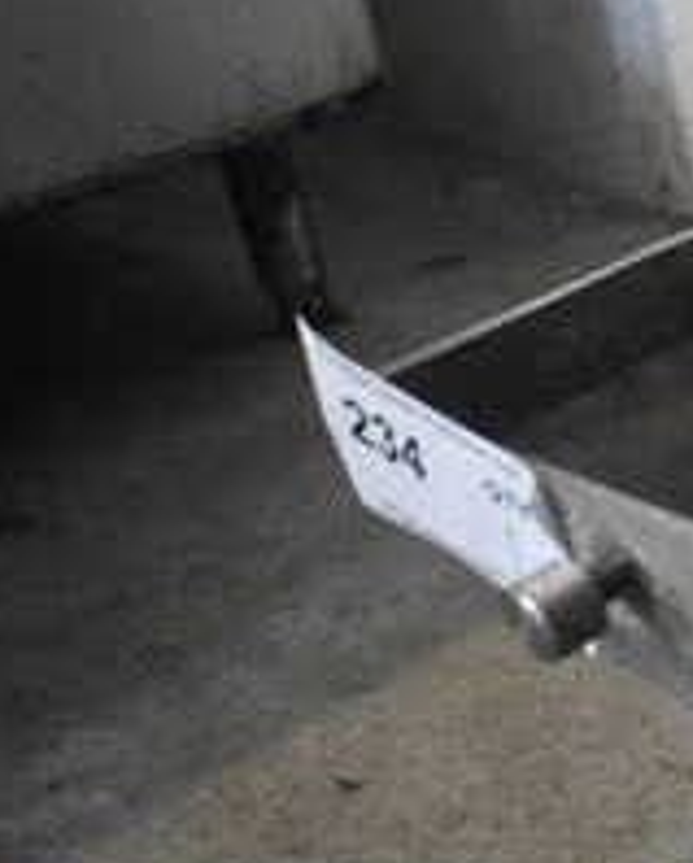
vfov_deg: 24.3
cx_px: 1273
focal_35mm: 78
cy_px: 558
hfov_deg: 16.3
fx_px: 1995
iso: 2500
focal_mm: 18
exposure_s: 1/125
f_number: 3.5
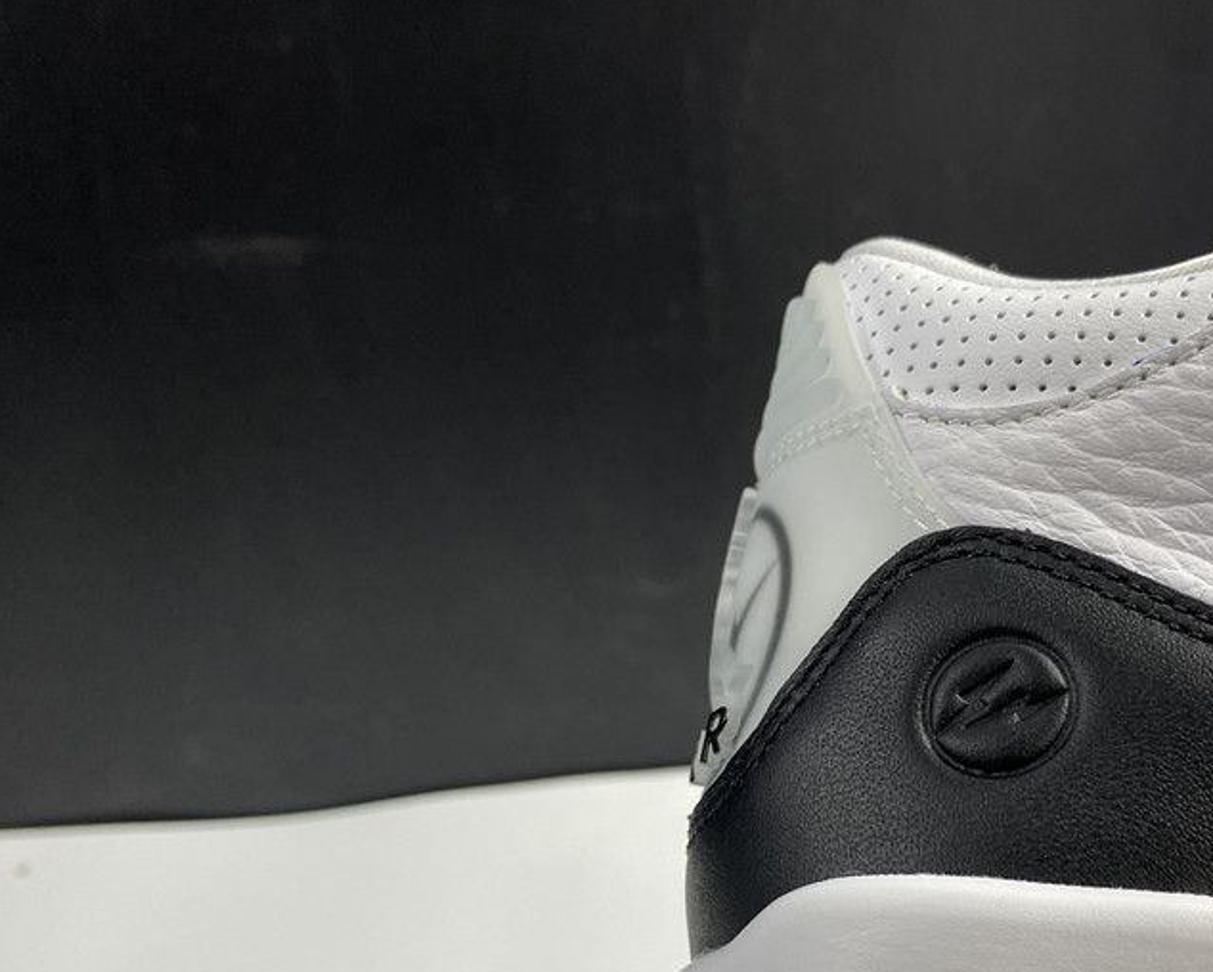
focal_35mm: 40
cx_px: 832
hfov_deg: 44.9
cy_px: 693
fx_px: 1437
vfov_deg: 36.7
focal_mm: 4.25
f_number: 1.8
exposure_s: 1/100
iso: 50
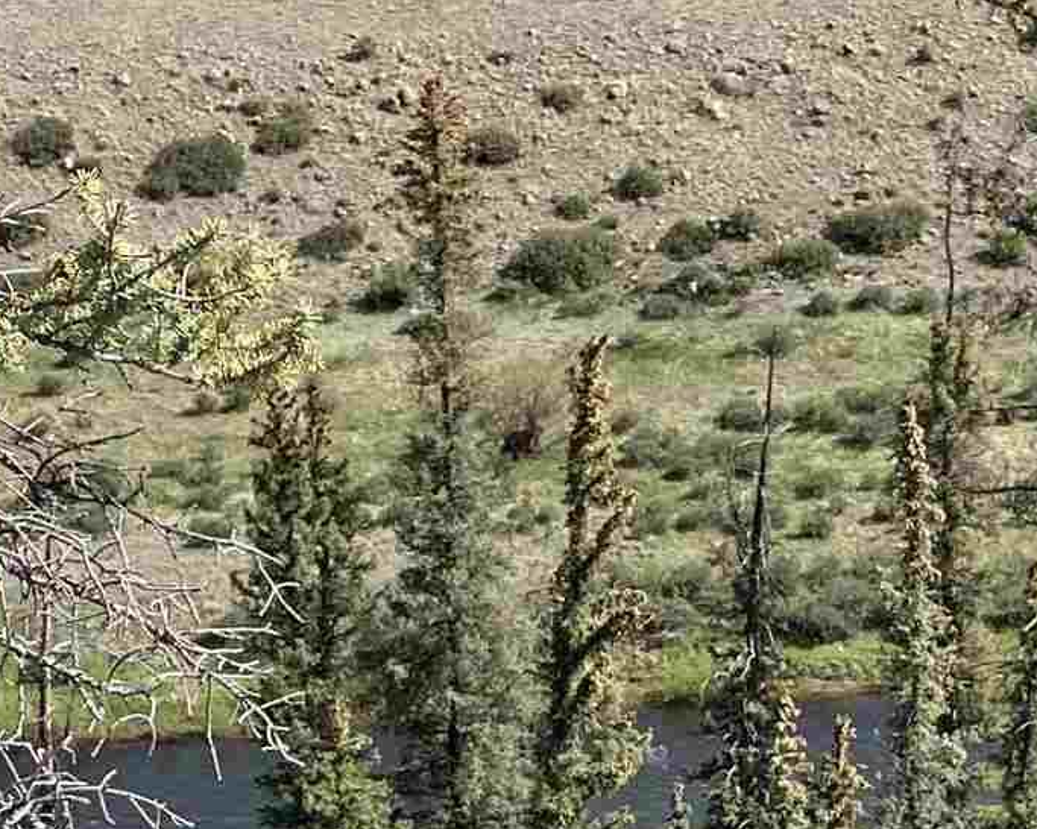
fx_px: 3774
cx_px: 808
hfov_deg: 15.6
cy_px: 896
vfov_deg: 12.3
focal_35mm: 123
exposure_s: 1/1033
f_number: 1.8
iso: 32
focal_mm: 3.99
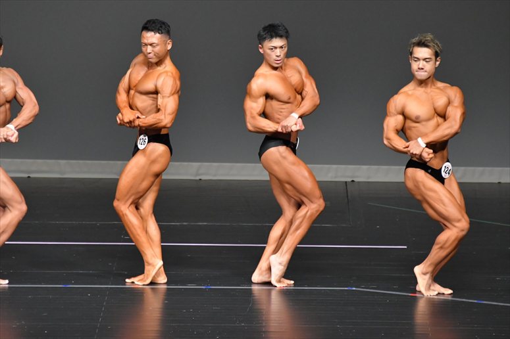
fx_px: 4460
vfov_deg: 4.4
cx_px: 255
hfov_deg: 6.5
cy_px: 170
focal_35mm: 315
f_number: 5.6
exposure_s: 1/400
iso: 5000
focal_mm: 210
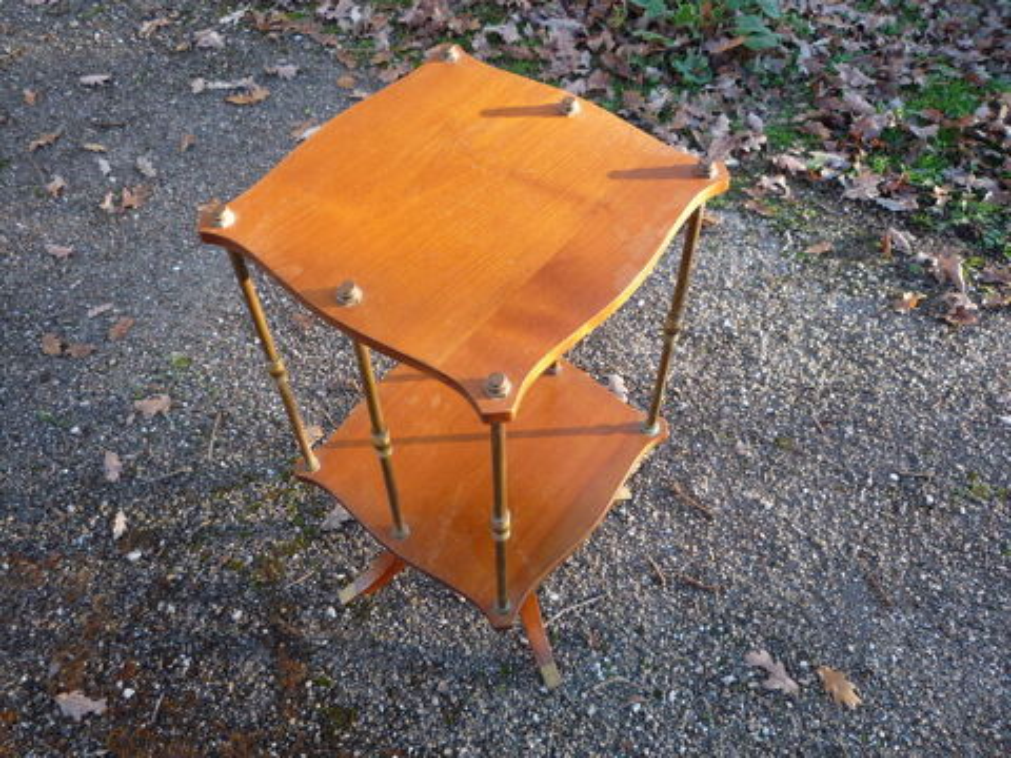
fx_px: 876
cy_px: 379
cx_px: 506
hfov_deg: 60.0
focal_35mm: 30
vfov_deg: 46.8
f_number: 3.3
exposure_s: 1/50
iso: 100
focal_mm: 5.2
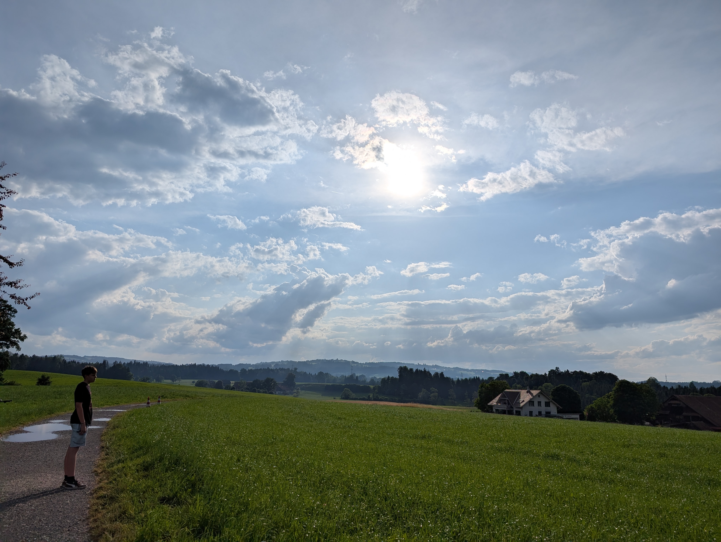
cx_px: 360
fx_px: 501
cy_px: 271
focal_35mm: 24
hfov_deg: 71.5
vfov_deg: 56.9
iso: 21
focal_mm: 6.9
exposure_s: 1/9901
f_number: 1.68
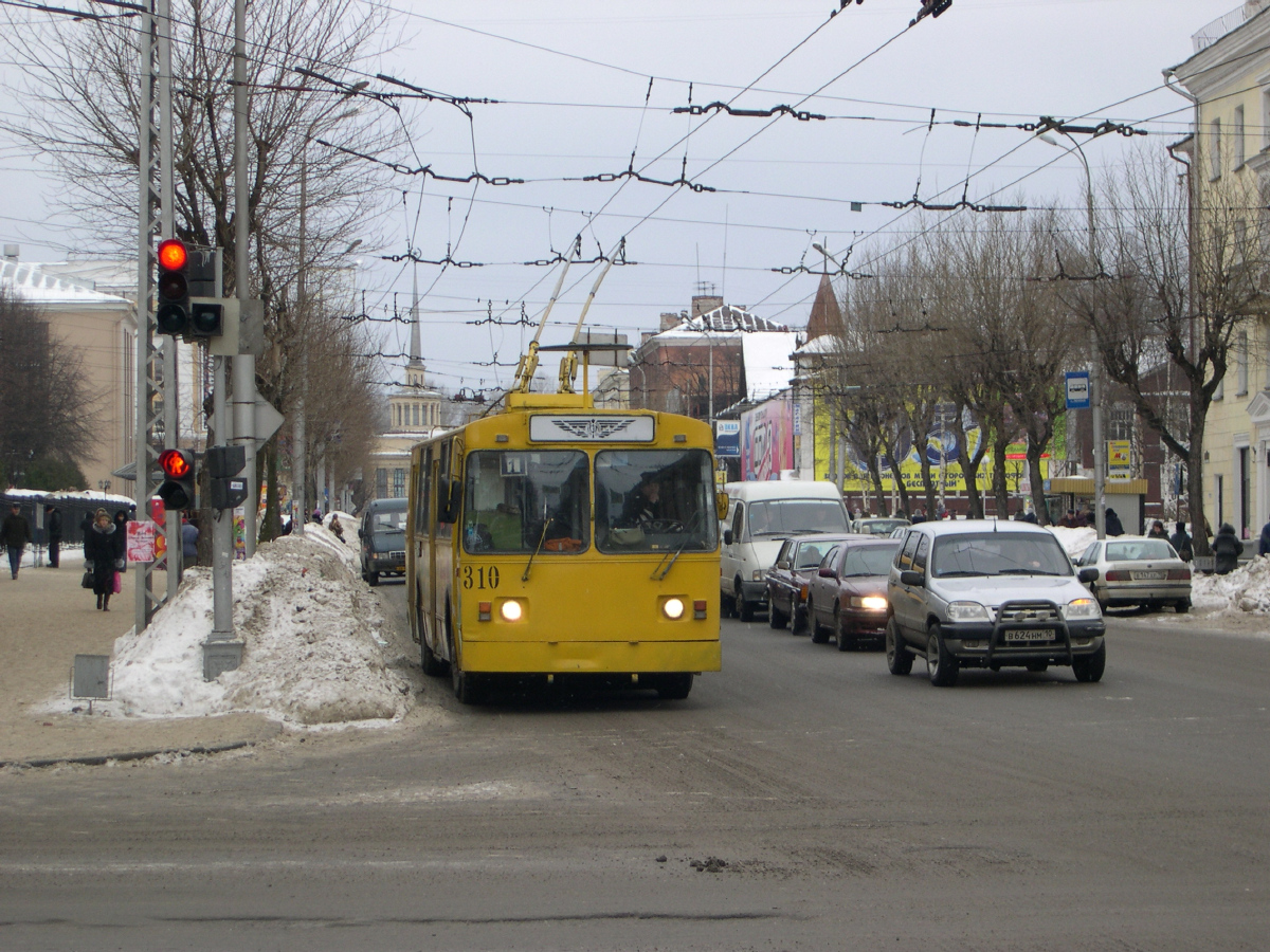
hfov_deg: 20.2
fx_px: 3559
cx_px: 635
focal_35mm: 97
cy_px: 476
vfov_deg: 15.2
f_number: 4.6
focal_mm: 20.5
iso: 100
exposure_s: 1/86.6
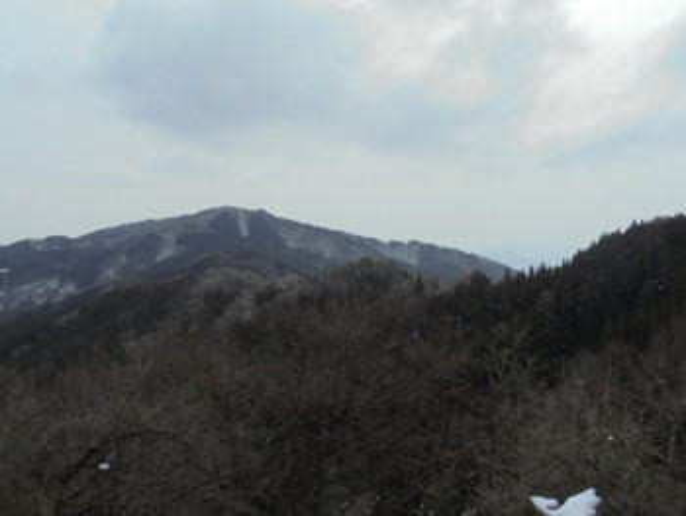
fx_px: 575
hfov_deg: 61.6
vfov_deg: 48.3
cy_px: 258
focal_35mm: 29
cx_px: 343
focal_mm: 5.3
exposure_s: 1/1000
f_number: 3.7
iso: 100
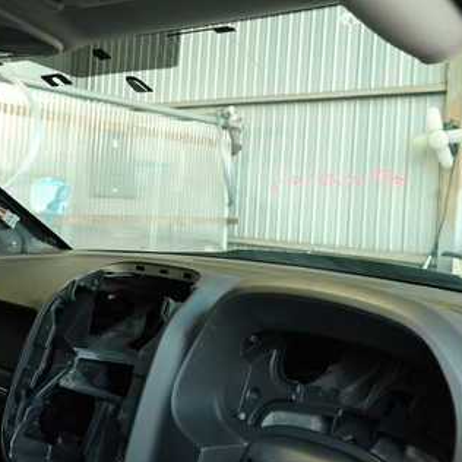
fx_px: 634
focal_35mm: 42
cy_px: 187
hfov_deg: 40.0
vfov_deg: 39.9
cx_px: 257
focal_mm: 4.5
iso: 250
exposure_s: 1/30
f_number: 2
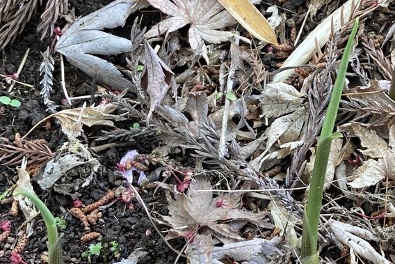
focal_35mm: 82
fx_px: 900
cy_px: 192
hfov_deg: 23.9
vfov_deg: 16.6
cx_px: 371
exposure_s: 1/121
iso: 50
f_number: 1.8
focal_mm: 3.99
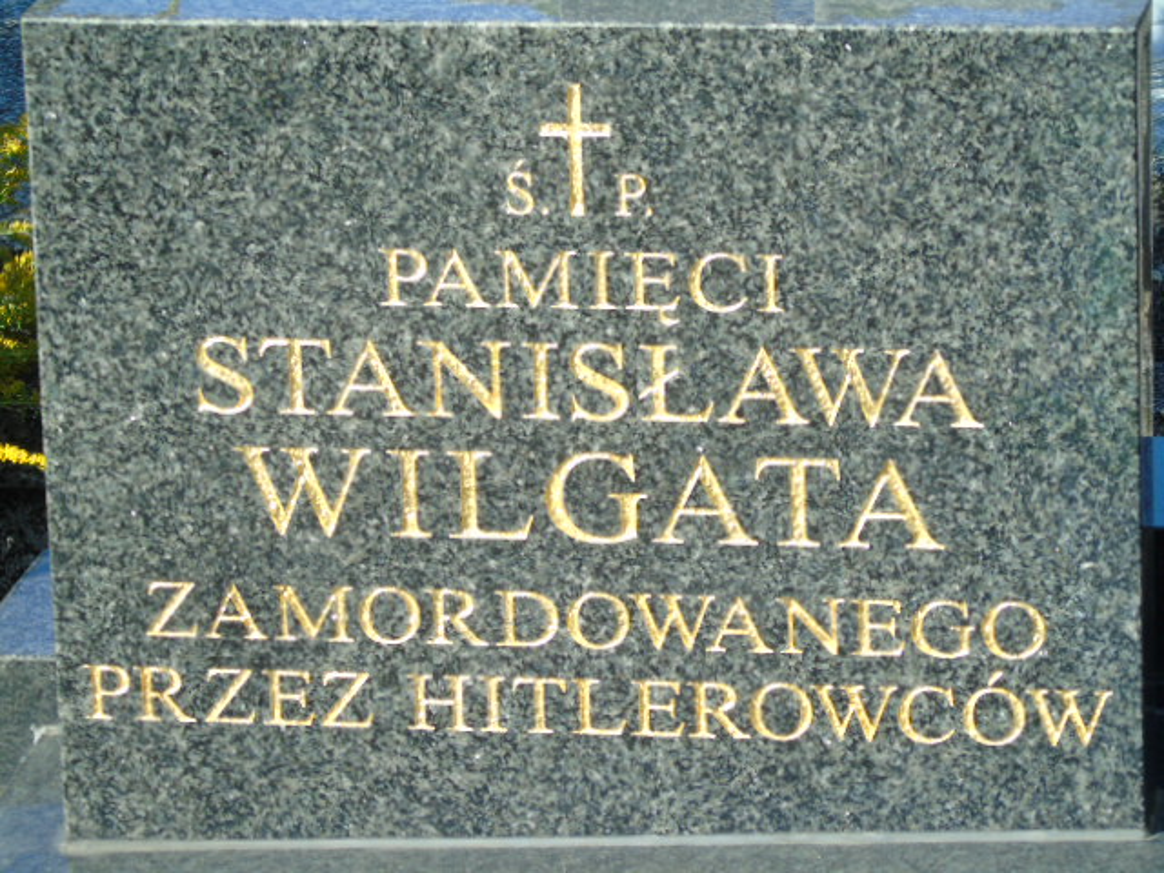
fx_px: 7129
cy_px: 436
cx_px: 582
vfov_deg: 7.0
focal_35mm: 212
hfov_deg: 9.3
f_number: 4.7
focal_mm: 38
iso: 100
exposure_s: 1/250
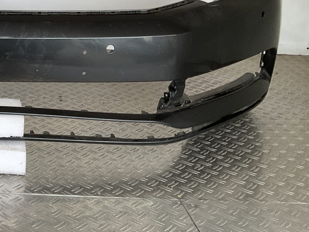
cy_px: 5
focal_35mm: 65
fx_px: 580
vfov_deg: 21.8
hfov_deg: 27.3
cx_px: -33
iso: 50
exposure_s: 1/120
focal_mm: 3
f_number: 1.8
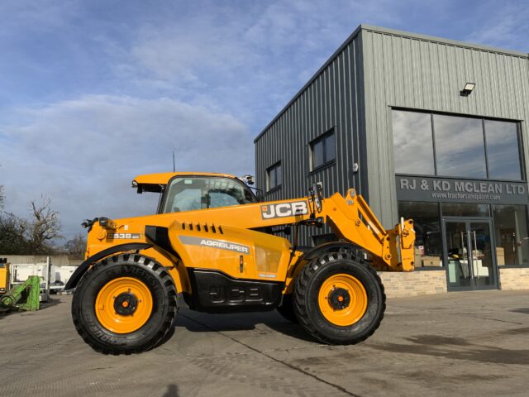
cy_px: 198
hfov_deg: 61.7
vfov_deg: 48.2
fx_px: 443
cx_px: 264
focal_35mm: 29
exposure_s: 1/2667
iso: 20
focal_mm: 3
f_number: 1.8
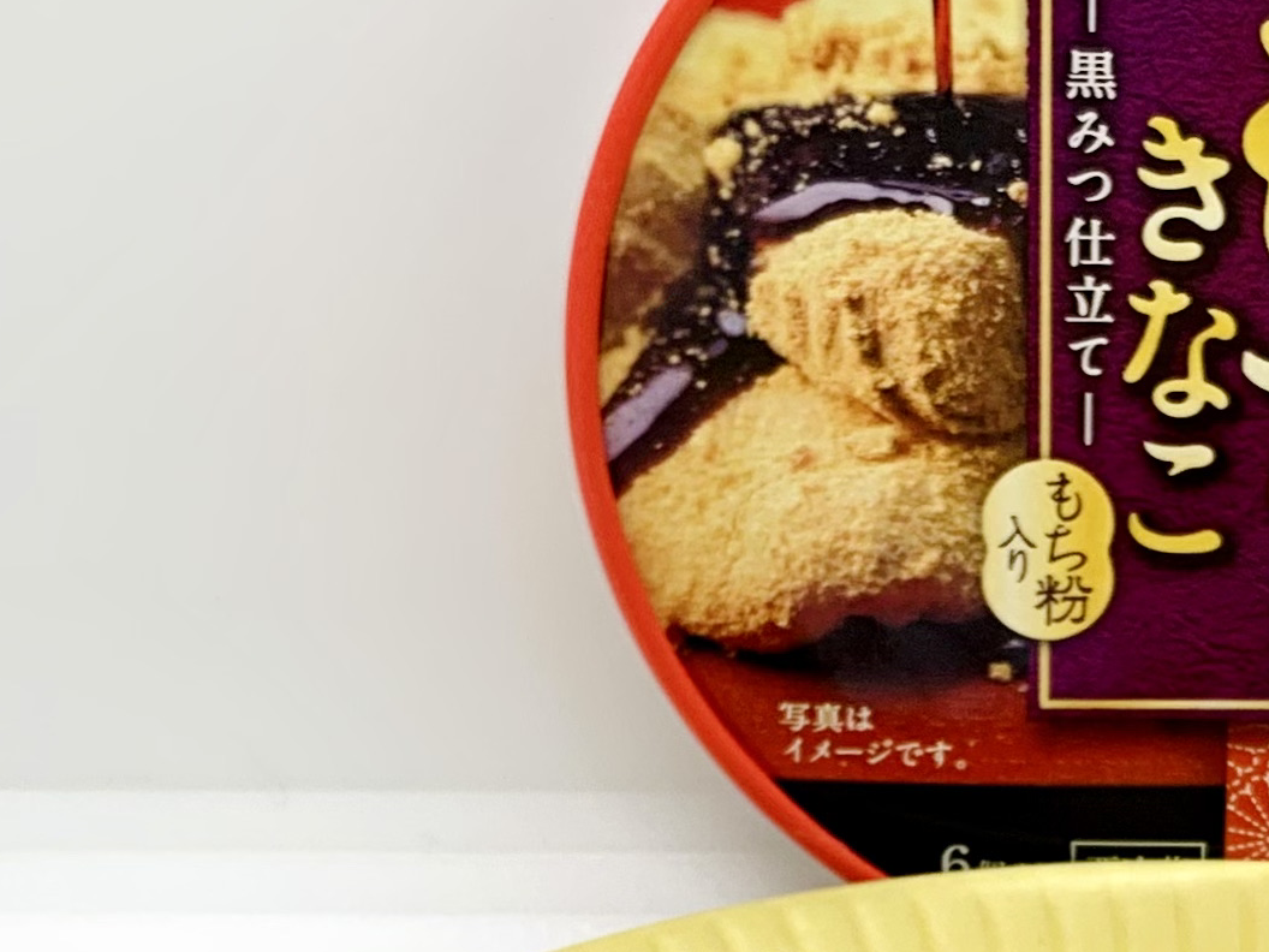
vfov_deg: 18.3
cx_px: 1193
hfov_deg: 24.2
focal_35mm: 78
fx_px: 2859
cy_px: 1009
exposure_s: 1/98
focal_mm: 4.25
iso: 32
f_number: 1.8
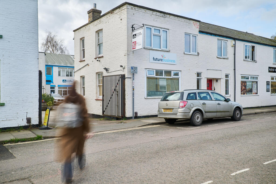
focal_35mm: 32
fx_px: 245
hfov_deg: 58.7
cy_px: 92
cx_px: 138
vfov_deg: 41.1
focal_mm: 32
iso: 80
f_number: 5.6
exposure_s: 1/2.5
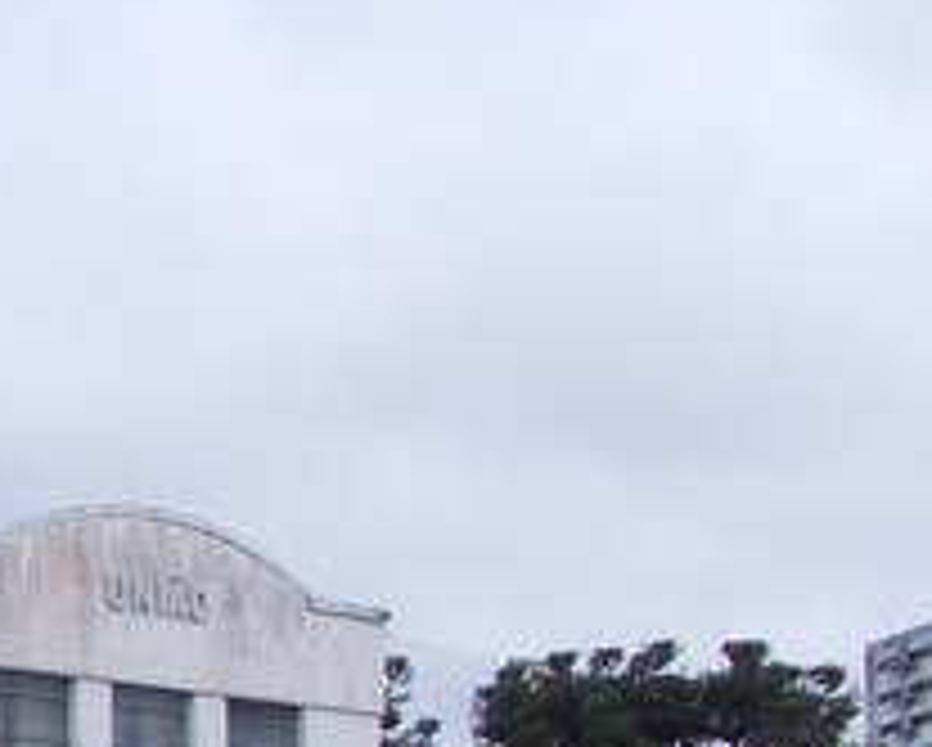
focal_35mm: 101
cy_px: 1094
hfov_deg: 15.9
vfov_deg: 14.3
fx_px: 2789
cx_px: -783
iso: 80
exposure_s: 1/400
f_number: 5.4
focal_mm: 4
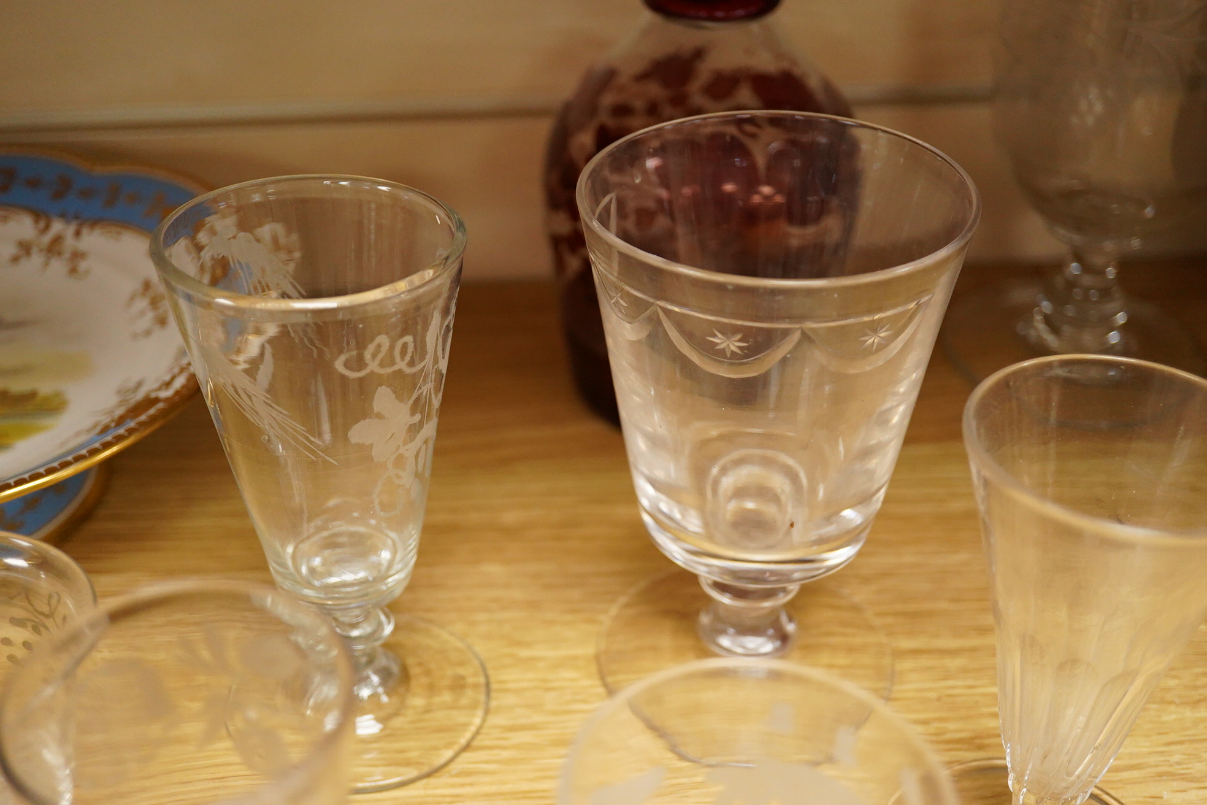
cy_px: 402
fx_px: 1509
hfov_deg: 43.6
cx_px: 604
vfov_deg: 29.9
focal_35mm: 45
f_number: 3.5
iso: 2500
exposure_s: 1/320
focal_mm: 30
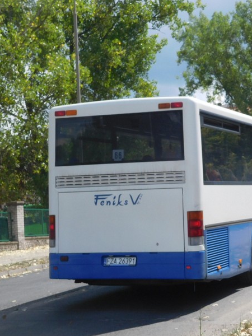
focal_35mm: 75
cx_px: 170
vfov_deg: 26.0
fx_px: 728
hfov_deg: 19.6
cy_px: 162
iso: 125
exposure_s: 1/800
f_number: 4.1
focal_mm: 8.9
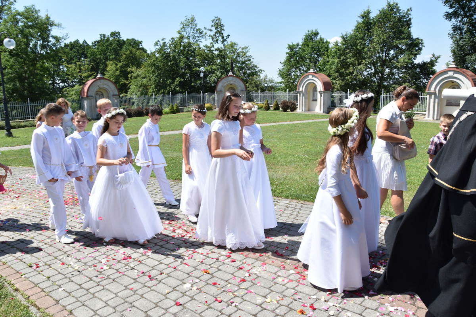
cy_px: 158
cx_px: 238
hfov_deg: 67.4
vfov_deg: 47.9
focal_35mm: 27
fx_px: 357
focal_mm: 18
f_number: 7.1
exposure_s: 1/200
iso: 100
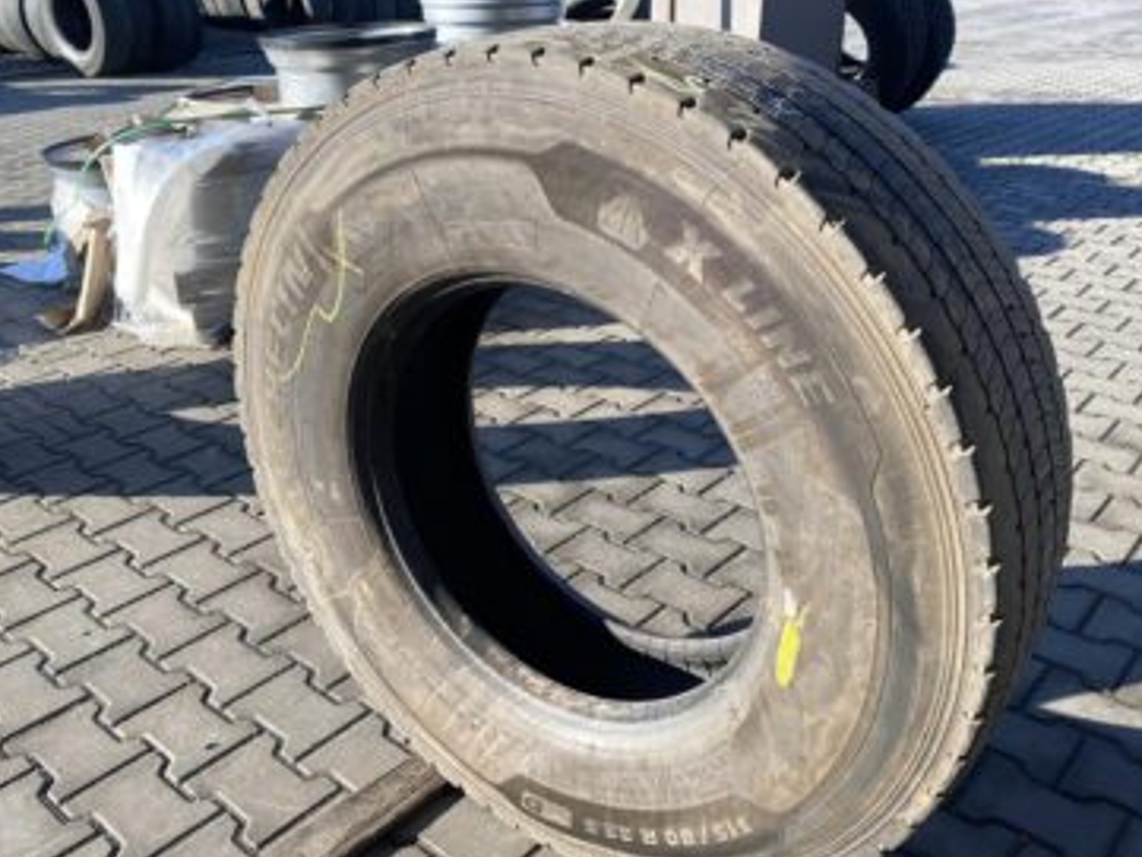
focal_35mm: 31
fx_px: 1023
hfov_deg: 58.3
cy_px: 479
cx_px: 547
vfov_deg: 45.4
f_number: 1.8
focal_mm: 4.25
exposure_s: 1/633
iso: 32
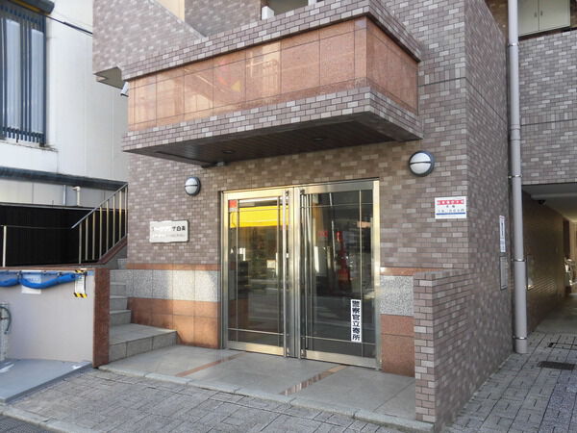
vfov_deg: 49.7
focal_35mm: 28
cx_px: 288
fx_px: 467
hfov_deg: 63.4
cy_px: 216
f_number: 3.3
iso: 100
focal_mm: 4.98
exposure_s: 1/100
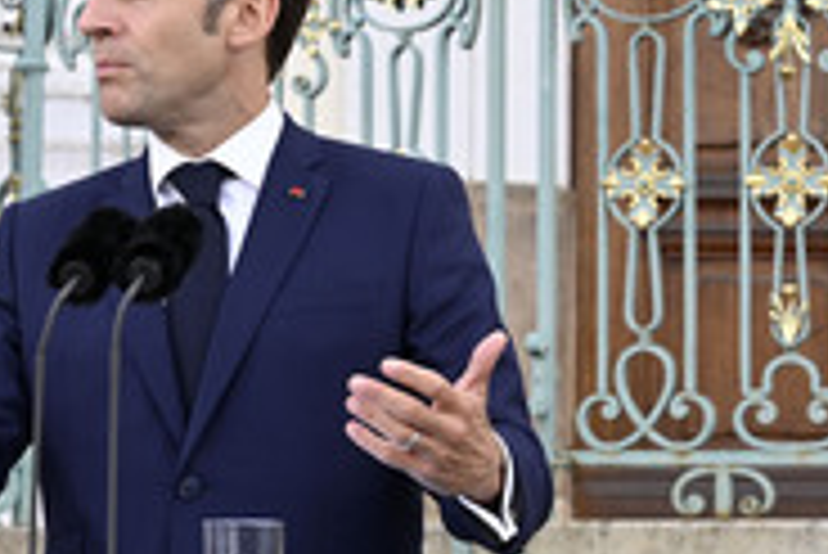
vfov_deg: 8.0
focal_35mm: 171
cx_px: 664
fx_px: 3936
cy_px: 351
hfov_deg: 12.0
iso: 1000
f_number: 7.1
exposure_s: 1/640
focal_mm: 70
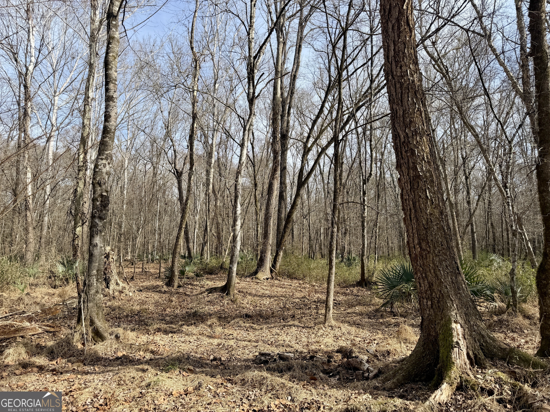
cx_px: 275
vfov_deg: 56.8
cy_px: 206
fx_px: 381
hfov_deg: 71.6
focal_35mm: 24
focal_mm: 6.76
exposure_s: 1/1727
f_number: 1.78
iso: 80
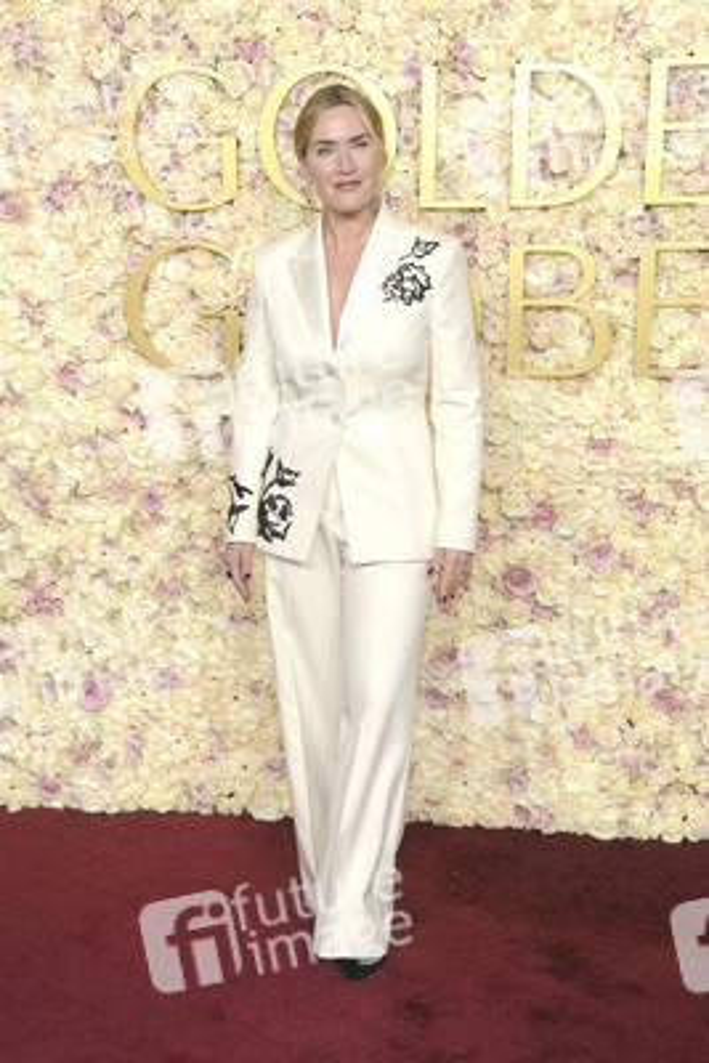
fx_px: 1653
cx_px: 354
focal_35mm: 56
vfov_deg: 35.6
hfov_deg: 24.2
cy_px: 532
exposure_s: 1/250
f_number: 14
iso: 1000
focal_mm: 56
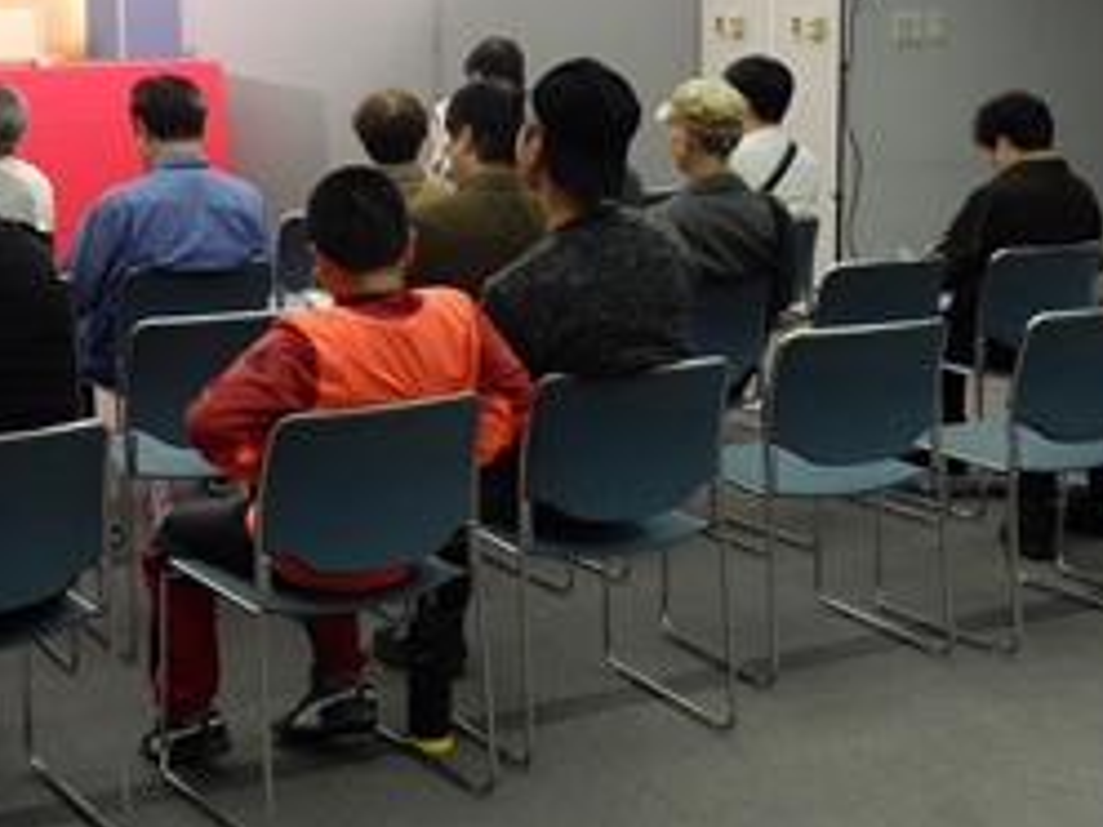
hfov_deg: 29.7
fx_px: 2071
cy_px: 196
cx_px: 387
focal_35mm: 65
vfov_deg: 22.4
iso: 400
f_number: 4
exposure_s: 1/25
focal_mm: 6.4
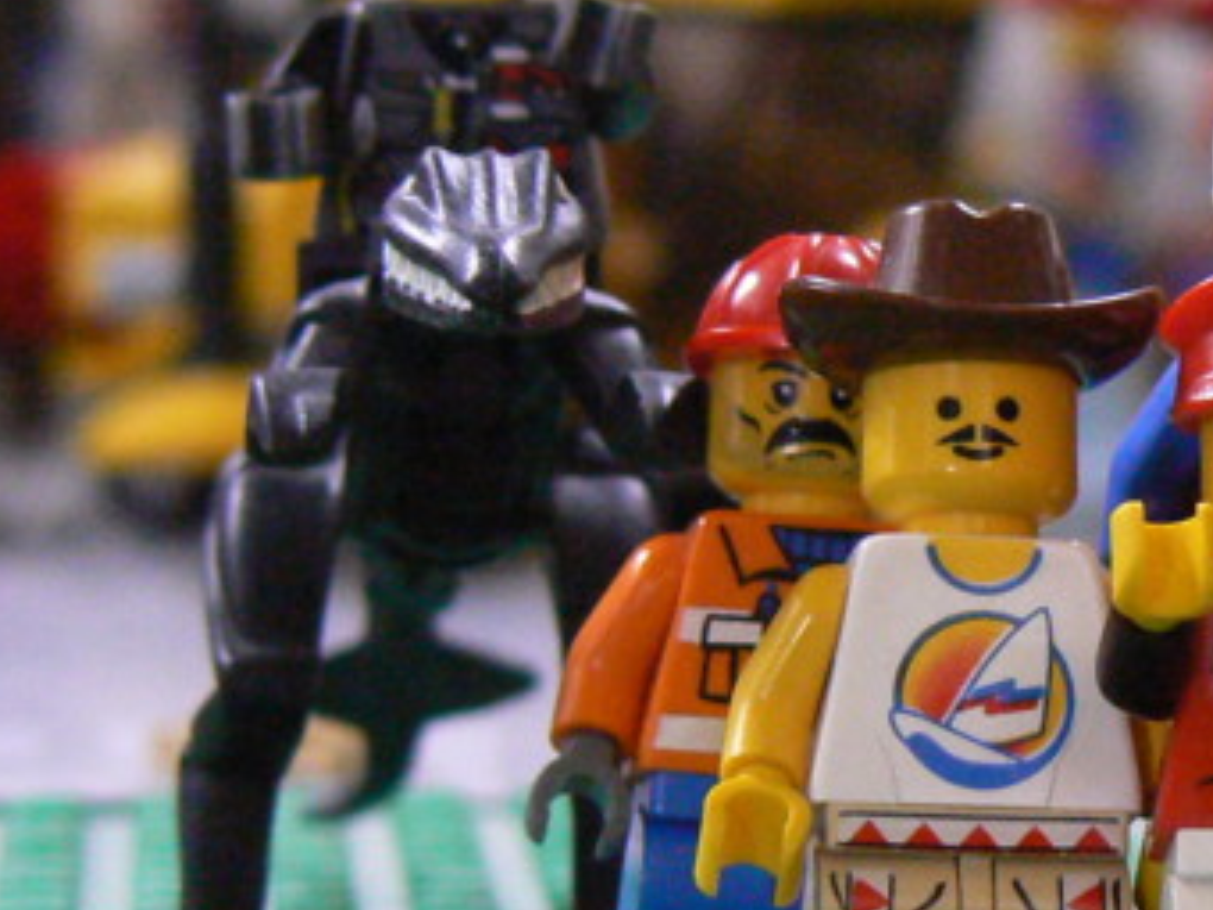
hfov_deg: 7.2
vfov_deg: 5.4
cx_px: 1238
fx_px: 9636
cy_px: 600
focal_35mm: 275
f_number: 3.2
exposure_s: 1/6
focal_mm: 19.5
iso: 400
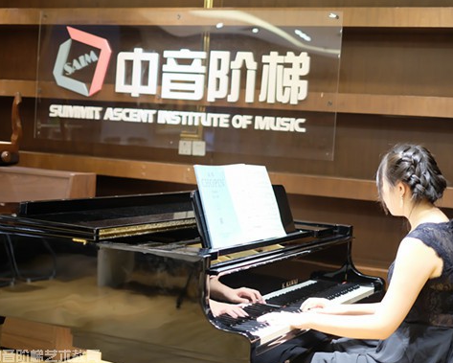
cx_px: 237
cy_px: 183
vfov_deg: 24.2
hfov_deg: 30.0
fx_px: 845
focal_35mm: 63
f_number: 1.4
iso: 1250
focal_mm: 35
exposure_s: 1/75
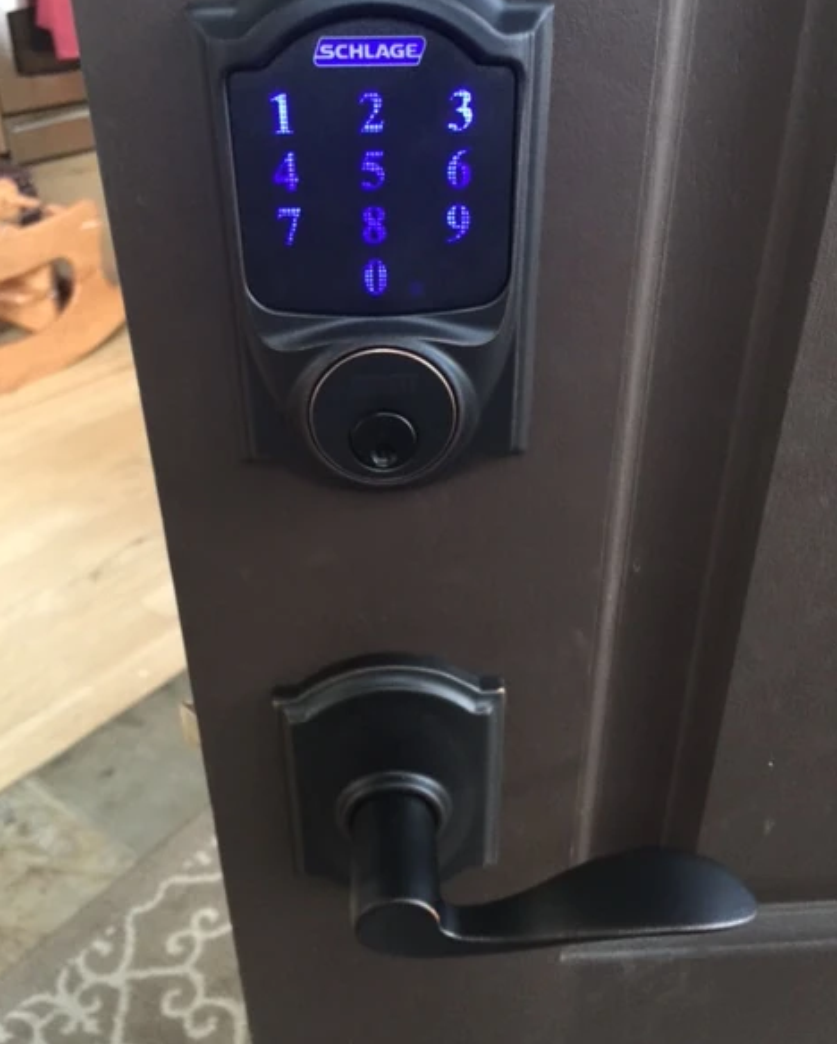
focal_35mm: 31
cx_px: 411
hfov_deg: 47.2
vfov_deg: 57.1
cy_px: 522
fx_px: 959
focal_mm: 4.15
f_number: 2.2
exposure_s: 1/4
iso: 80
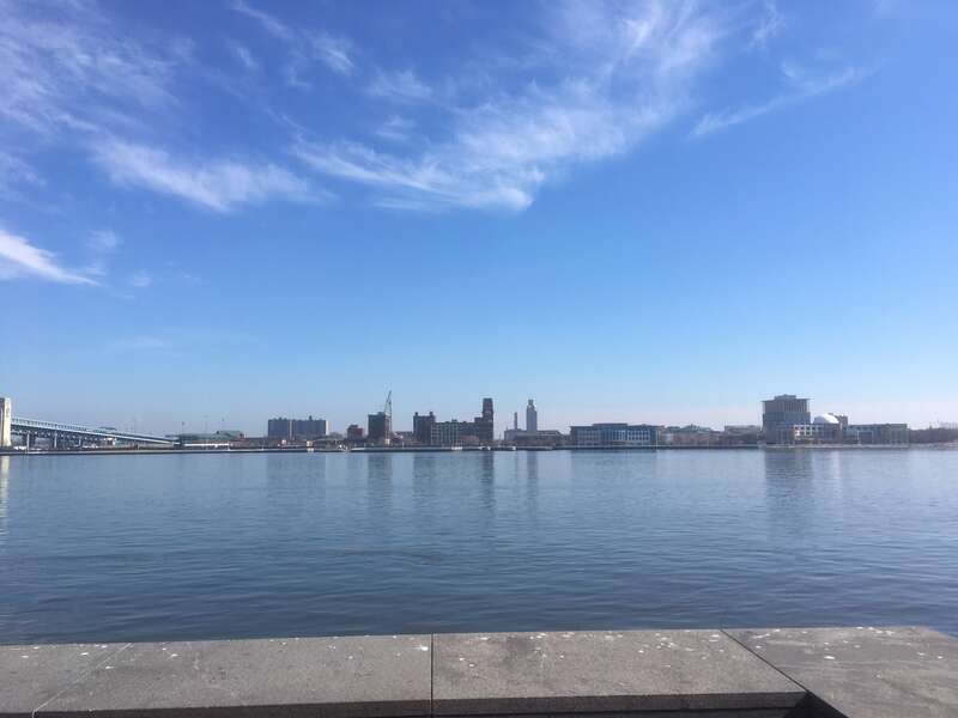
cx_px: 479
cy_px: 359
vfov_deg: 48.2
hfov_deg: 61.7
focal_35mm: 29
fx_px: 803
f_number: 2.2
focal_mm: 4.15
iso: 25
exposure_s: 1/2079
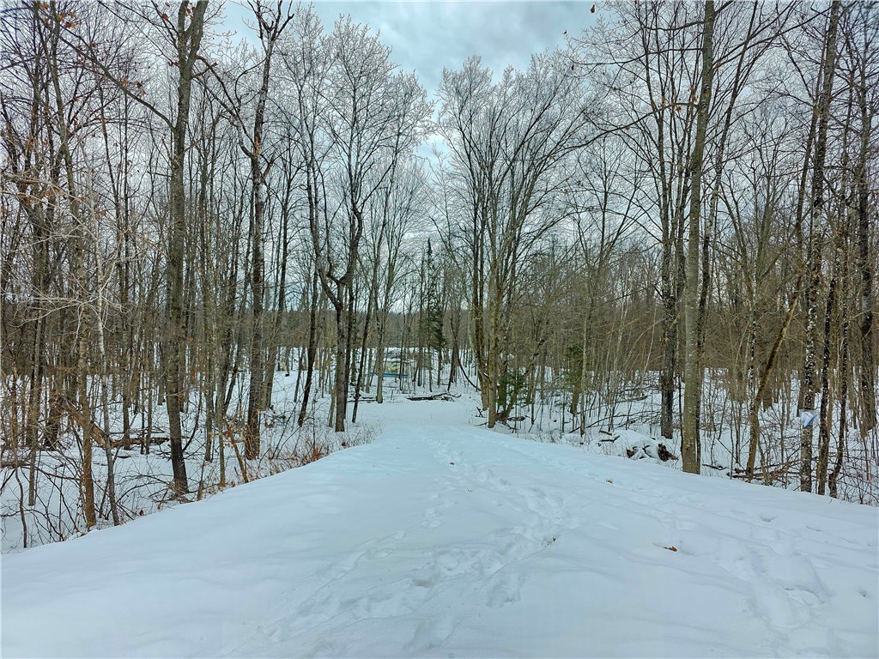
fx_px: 584
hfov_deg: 73.9
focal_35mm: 23
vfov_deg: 58.9
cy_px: 330
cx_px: 440
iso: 25
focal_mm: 6.3
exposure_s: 1/370
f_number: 1.7
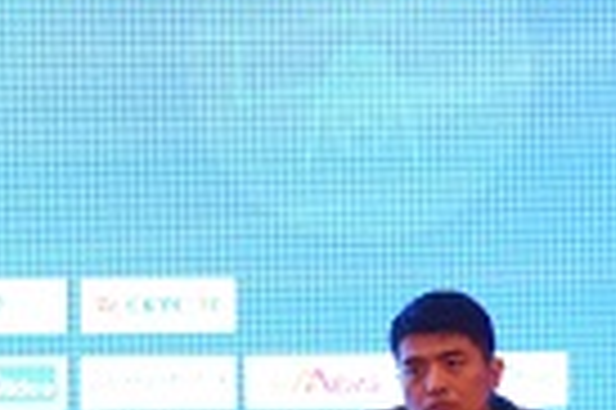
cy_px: 198
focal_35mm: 559
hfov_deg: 3.7
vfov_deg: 2.5
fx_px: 9557
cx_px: 162
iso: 1600
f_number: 5.3
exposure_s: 1/50
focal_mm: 85
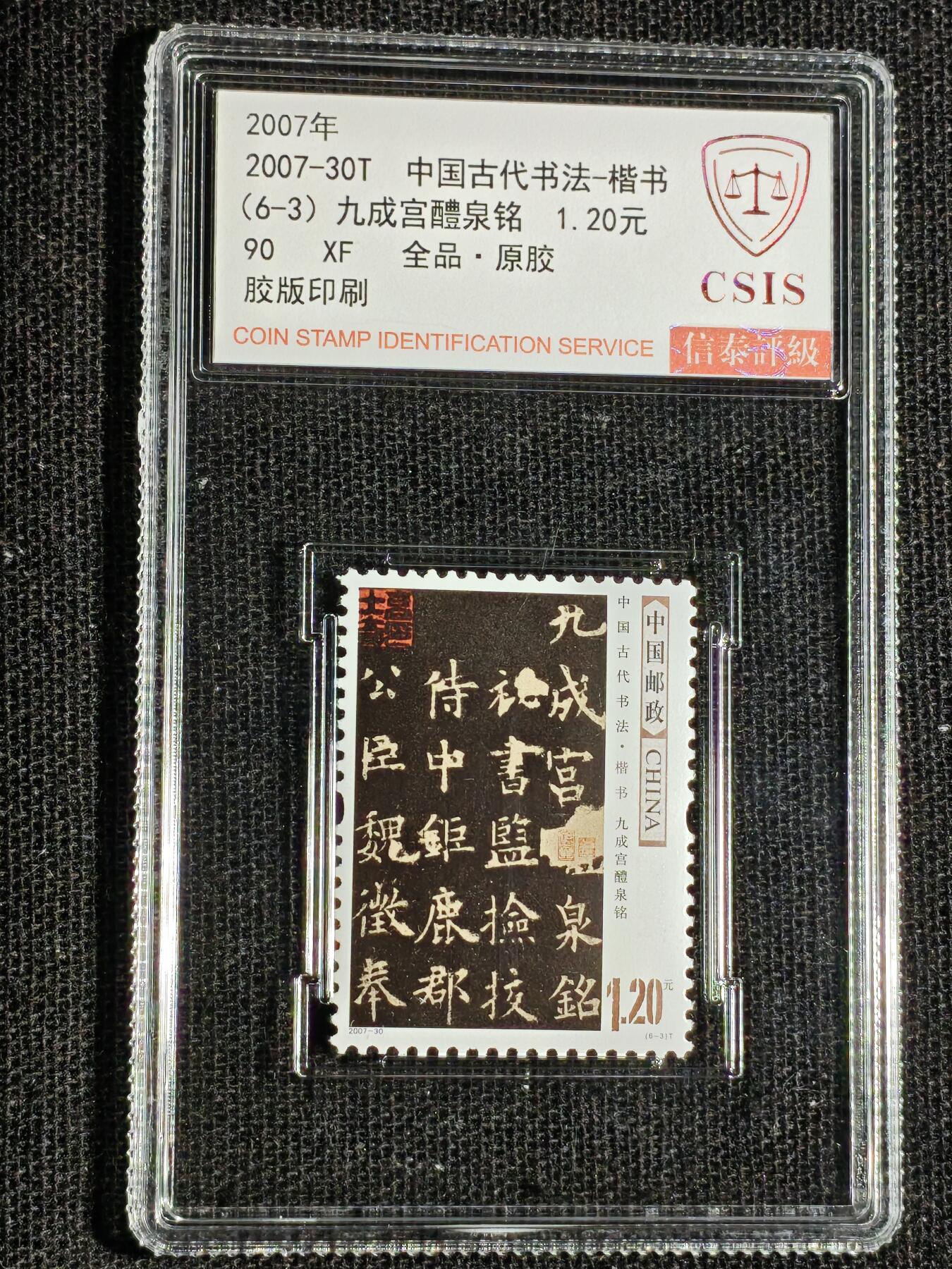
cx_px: 476
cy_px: 634
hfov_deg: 15.9
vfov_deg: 21.1
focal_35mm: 93
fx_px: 3410
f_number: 1.5
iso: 50
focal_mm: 4.94
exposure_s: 1/276
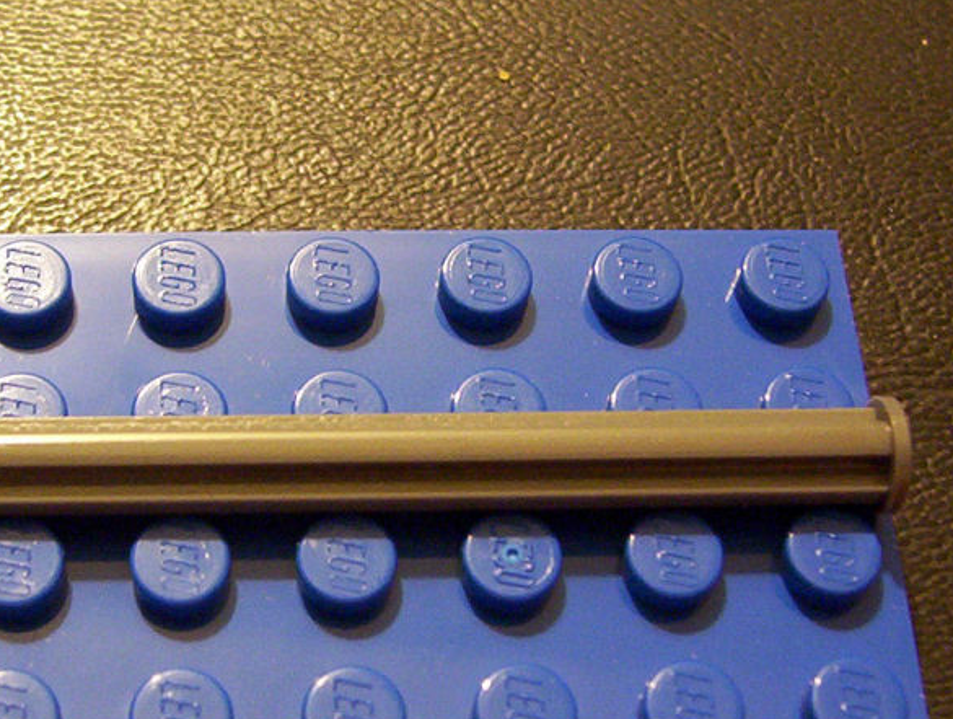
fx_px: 2317
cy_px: 412
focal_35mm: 84
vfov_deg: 17.6
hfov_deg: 23.1
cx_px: 285
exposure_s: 1/8.05
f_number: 2.73
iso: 200
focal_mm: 5.77
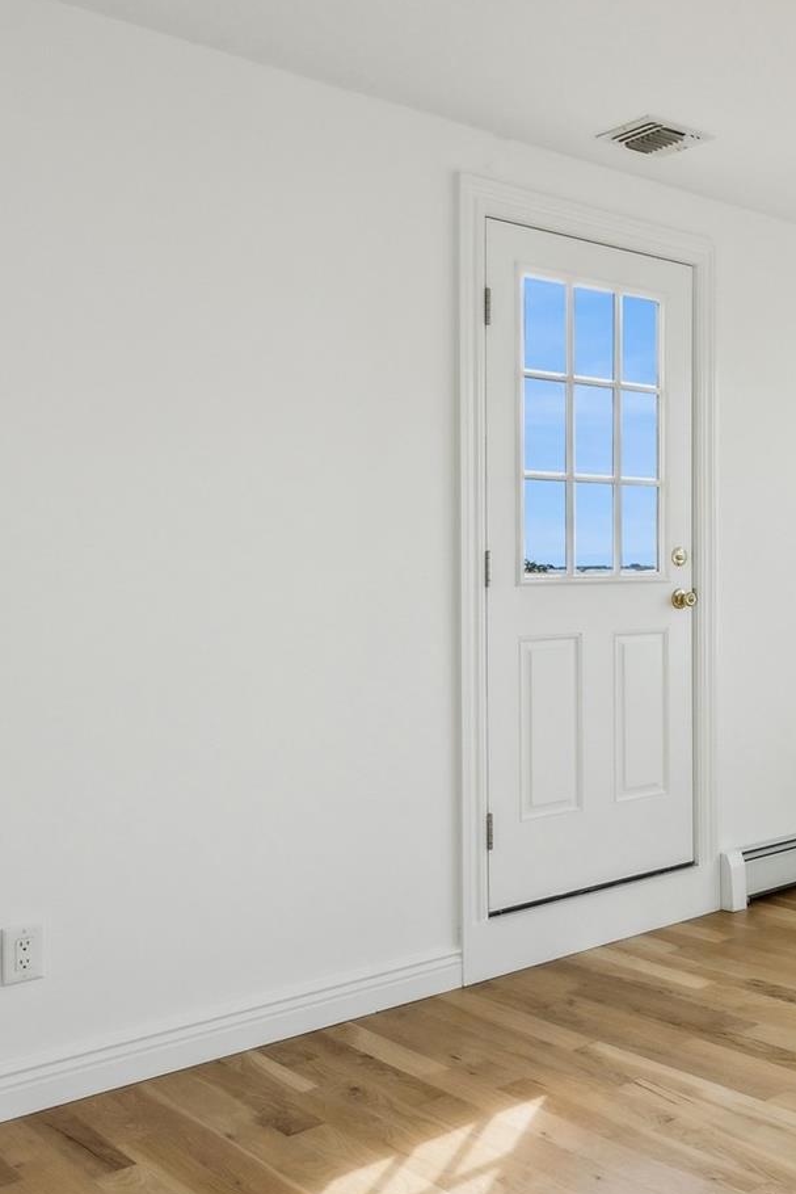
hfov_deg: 32.5
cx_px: 871
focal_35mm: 36
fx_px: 1193
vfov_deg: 53.1
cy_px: 594
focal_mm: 16
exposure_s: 1/200
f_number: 14
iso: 400
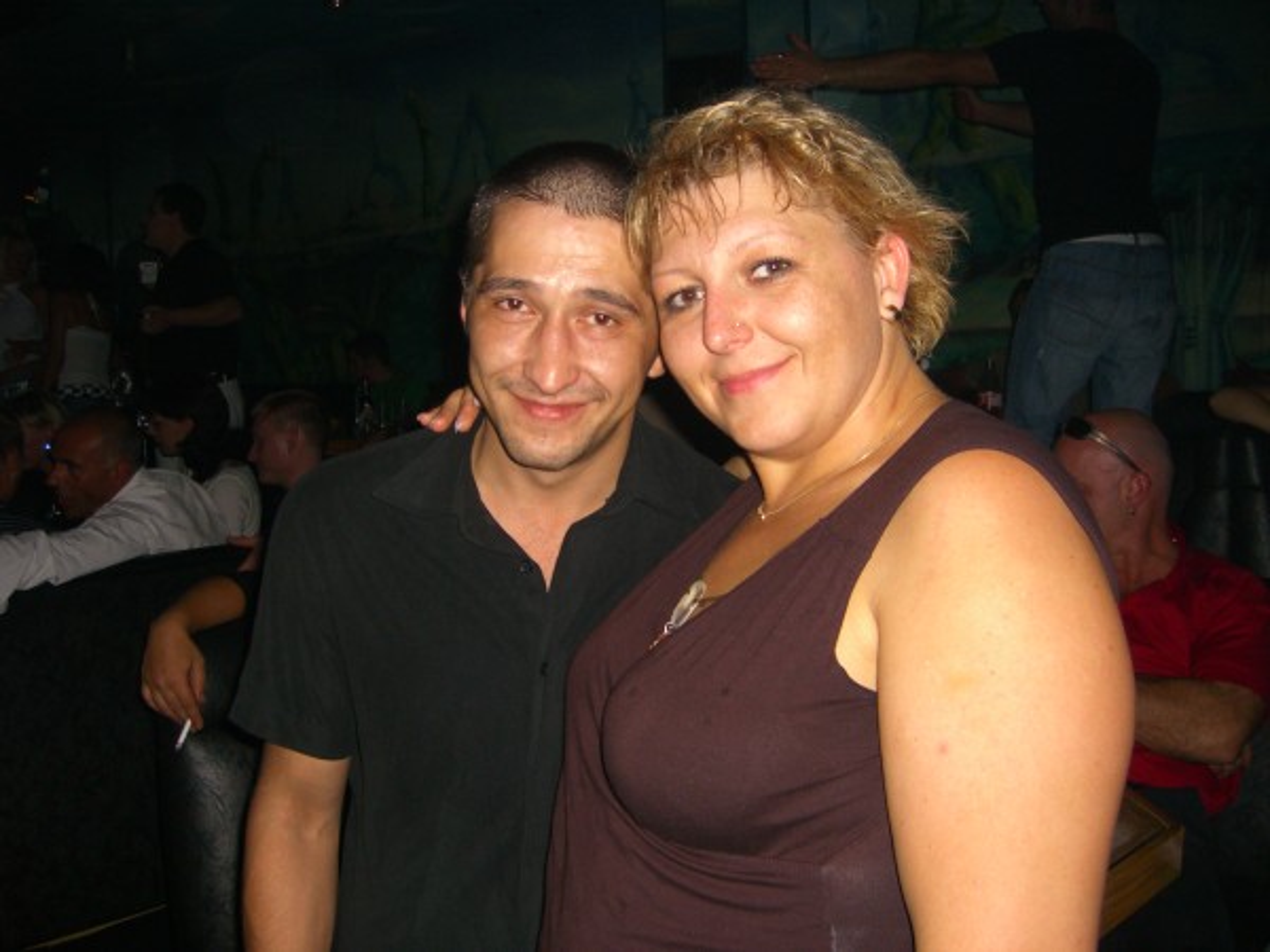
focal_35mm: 38
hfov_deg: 49.0
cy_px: 476
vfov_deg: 37.7
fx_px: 1394
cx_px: 635
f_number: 2.8
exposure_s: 1/60
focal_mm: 7.9
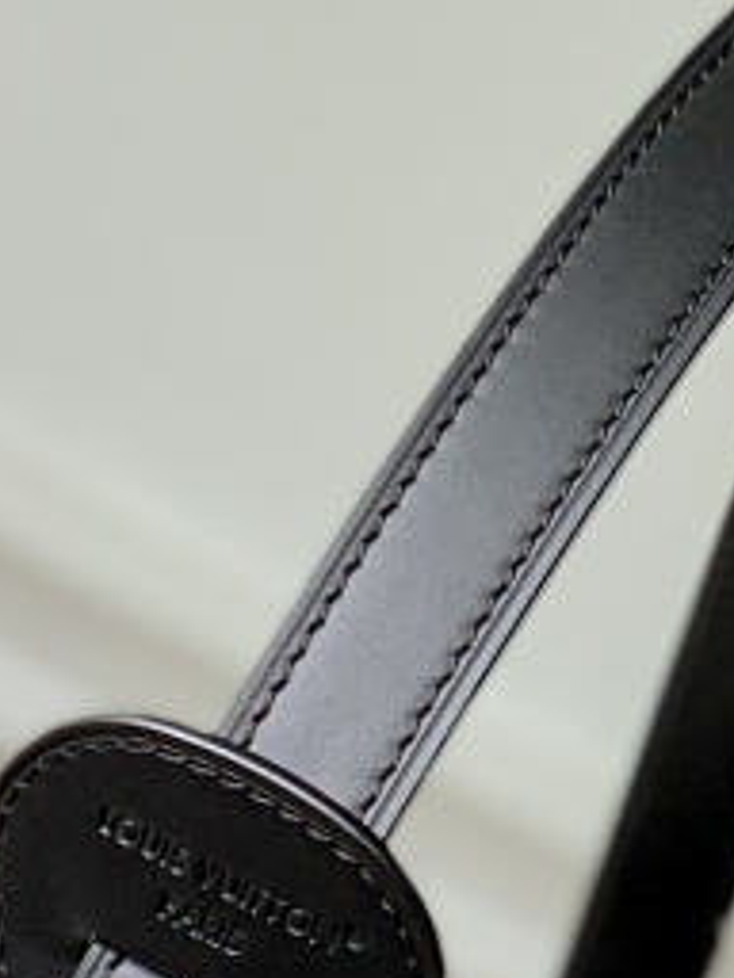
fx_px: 8255
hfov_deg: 5.1
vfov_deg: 6.6
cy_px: 1857
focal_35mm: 292
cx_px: -149
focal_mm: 6
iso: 16
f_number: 2.4
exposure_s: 1/130
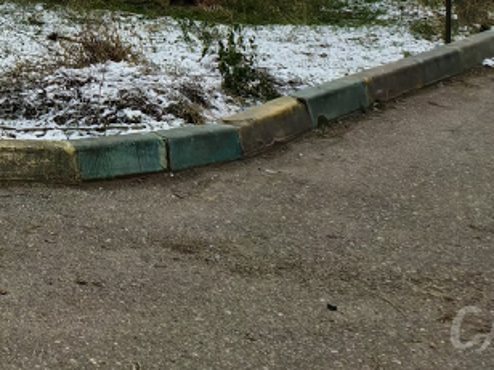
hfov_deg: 17.3
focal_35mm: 97
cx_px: -337
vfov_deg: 13.5
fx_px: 1384
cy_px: -326
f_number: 1.57
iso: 72
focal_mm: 6.54
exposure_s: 1/699
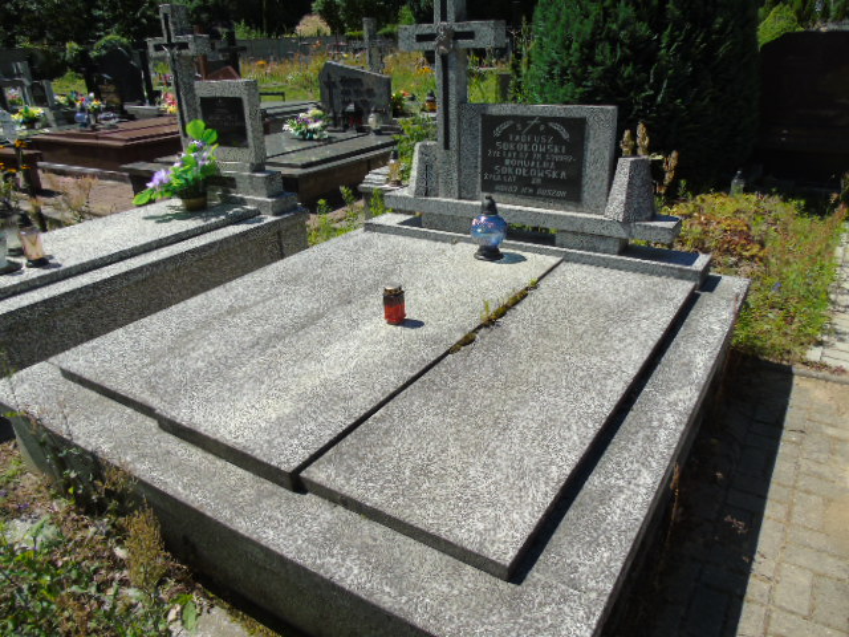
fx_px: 613
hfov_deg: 69.4
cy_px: 318
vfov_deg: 54.9
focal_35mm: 25
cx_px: 424
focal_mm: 4.4
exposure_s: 1/800
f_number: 3.4
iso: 80
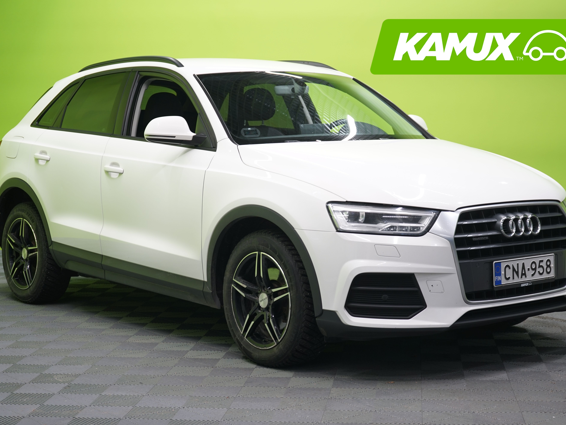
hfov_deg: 28.2
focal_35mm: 69
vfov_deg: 21.3
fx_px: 1128
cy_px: 214
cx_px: 289
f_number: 5.6
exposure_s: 1/6
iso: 320
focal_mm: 63
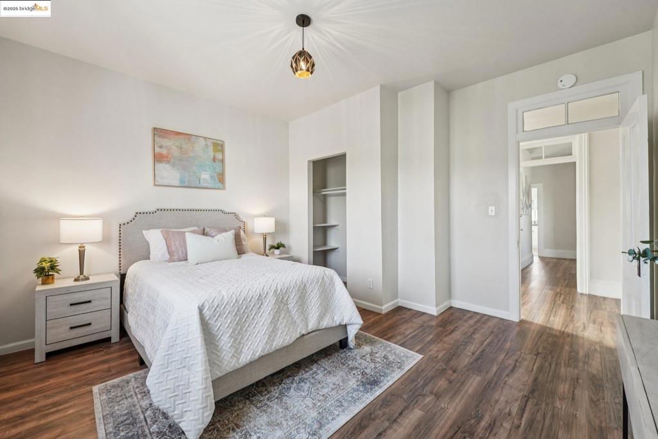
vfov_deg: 81.2
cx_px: 329
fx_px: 256
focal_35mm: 14
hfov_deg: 104.3
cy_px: 220
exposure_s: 1/30
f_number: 8
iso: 640
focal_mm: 14
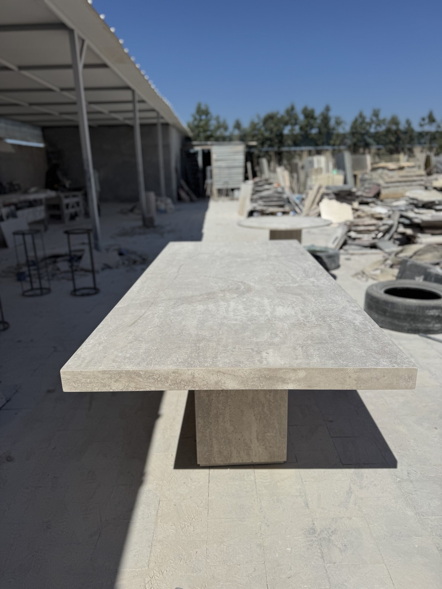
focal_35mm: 24
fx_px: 409
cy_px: 294
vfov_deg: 71.6
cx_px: 221
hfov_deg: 56.8
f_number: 1.78
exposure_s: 1/15152
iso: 64
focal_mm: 6.76
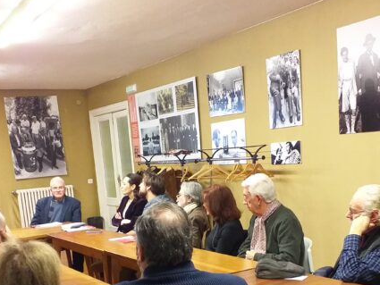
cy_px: 248
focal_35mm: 47
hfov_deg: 40.4
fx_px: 516
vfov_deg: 29.8
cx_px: 180
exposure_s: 1/25
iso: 250
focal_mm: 3.6
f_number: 1.9
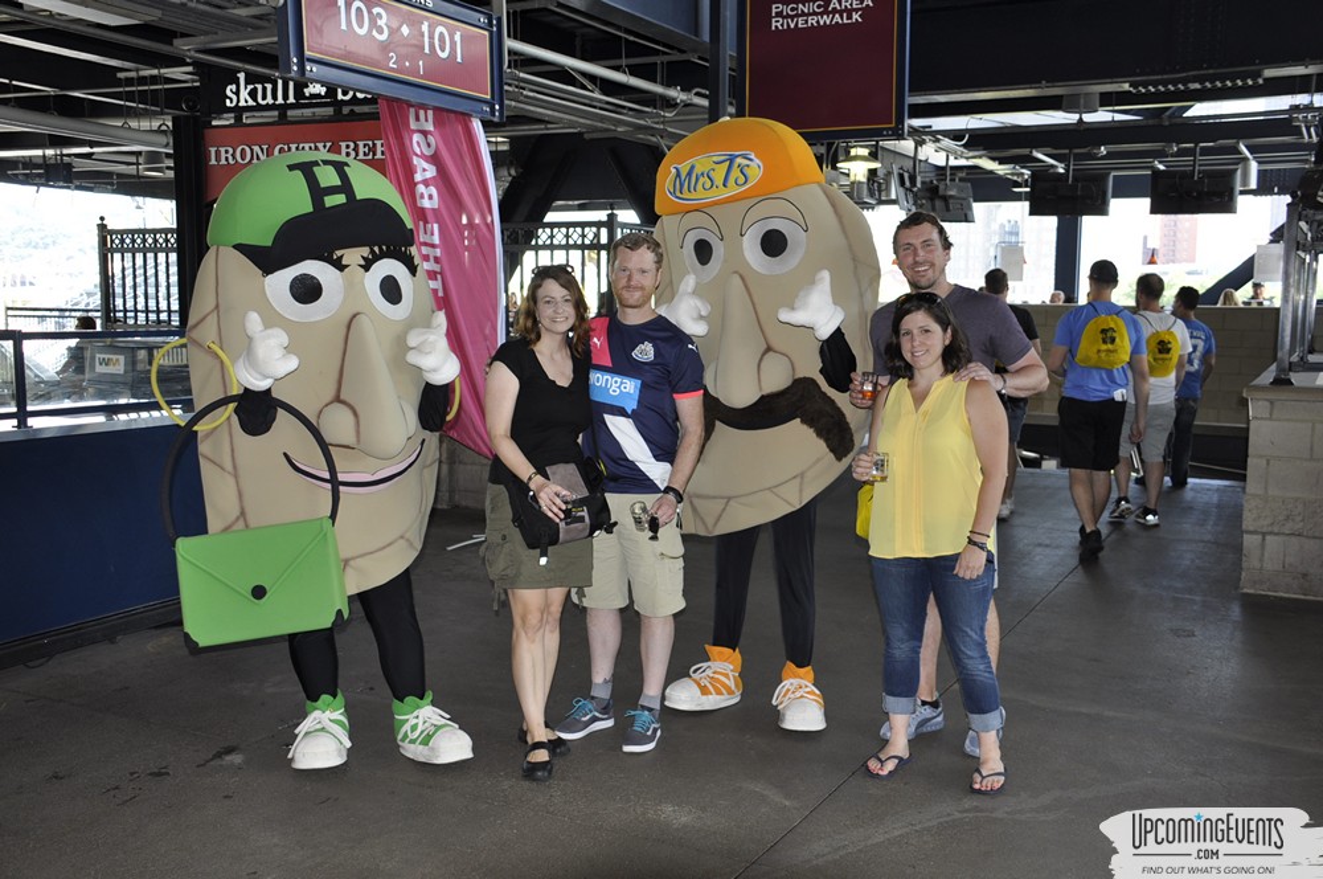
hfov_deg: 53.2
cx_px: 662
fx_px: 1321
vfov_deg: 36.8
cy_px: 440
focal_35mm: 36
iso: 200
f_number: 3.8
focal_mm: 24
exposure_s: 1/60
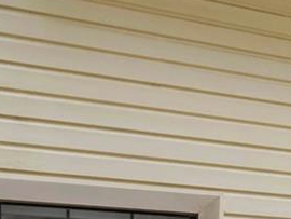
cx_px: 546
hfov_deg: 16.8
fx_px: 790
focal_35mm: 94
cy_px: 345
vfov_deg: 14.5
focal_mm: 11
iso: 250
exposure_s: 1/500
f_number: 9
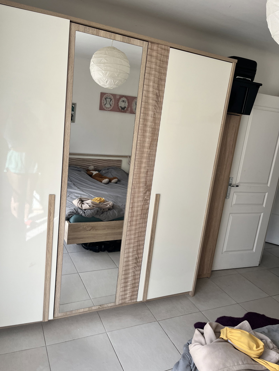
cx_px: 140
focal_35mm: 26
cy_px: 186
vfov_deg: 67.3
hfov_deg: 53.1
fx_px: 279
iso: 40
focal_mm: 5.1
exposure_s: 1/283
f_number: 1.6
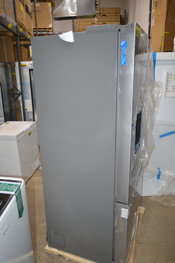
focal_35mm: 27
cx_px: 88
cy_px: 132
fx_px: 197
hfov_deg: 47.8
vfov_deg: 67.4
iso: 640
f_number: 3.5
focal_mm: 18
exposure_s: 1/60
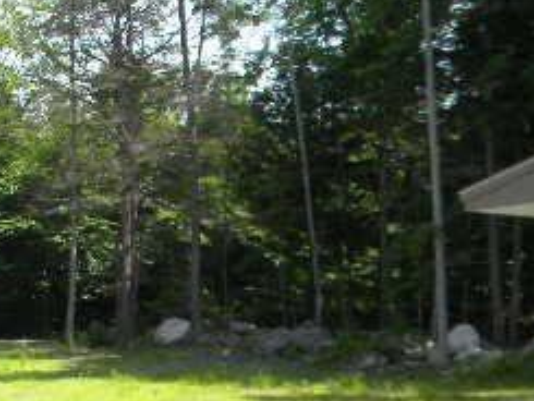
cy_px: 299
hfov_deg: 23.8
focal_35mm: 73
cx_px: -139
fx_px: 1127
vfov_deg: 20.0
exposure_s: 1/638
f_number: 3.5
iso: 110
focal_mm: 5
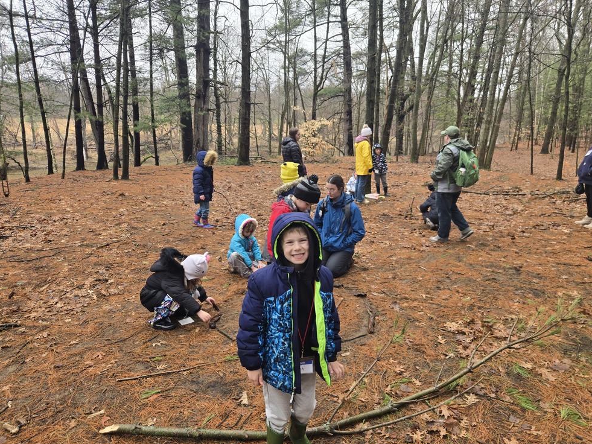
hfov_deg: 71.6
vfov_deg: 56.8
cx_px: 306
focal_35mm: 24
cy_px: 221
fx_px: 410
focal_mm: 5.4
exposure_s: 1/180
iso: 64
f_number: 1.8
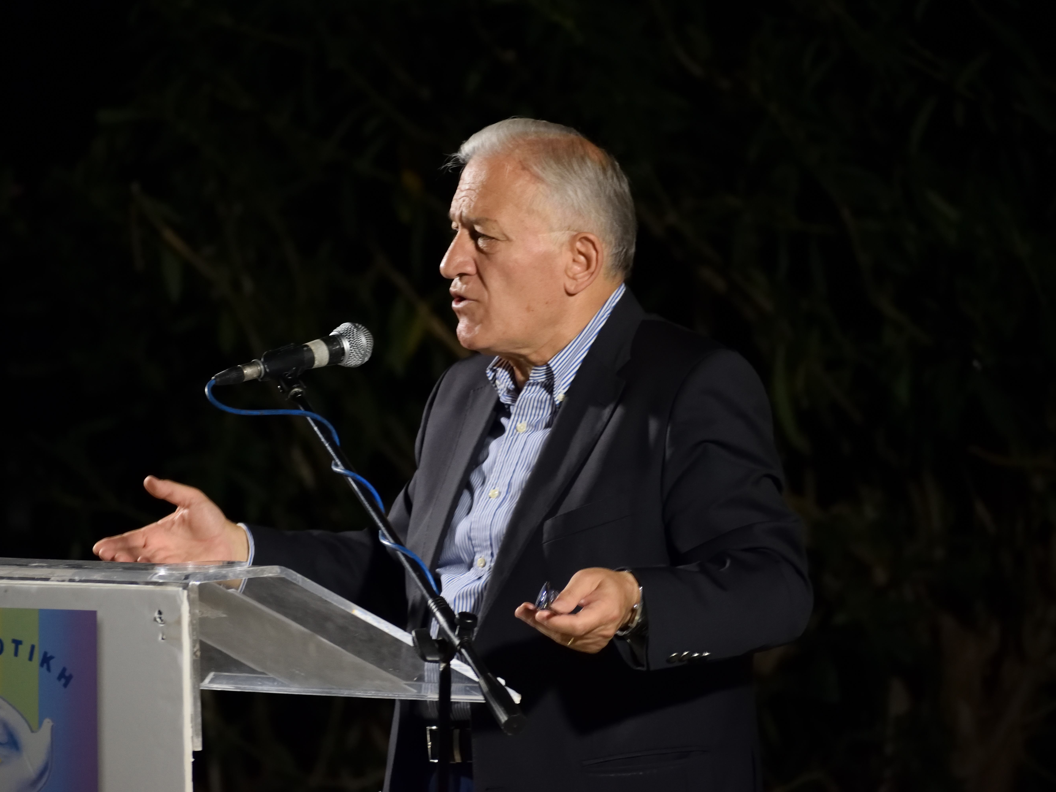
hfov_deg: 5.8
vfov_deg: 4.4
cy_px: 396
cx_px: 463
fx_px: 10403
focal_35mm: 341
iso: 2000
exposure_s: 1/80
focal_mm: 210
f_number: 5.3
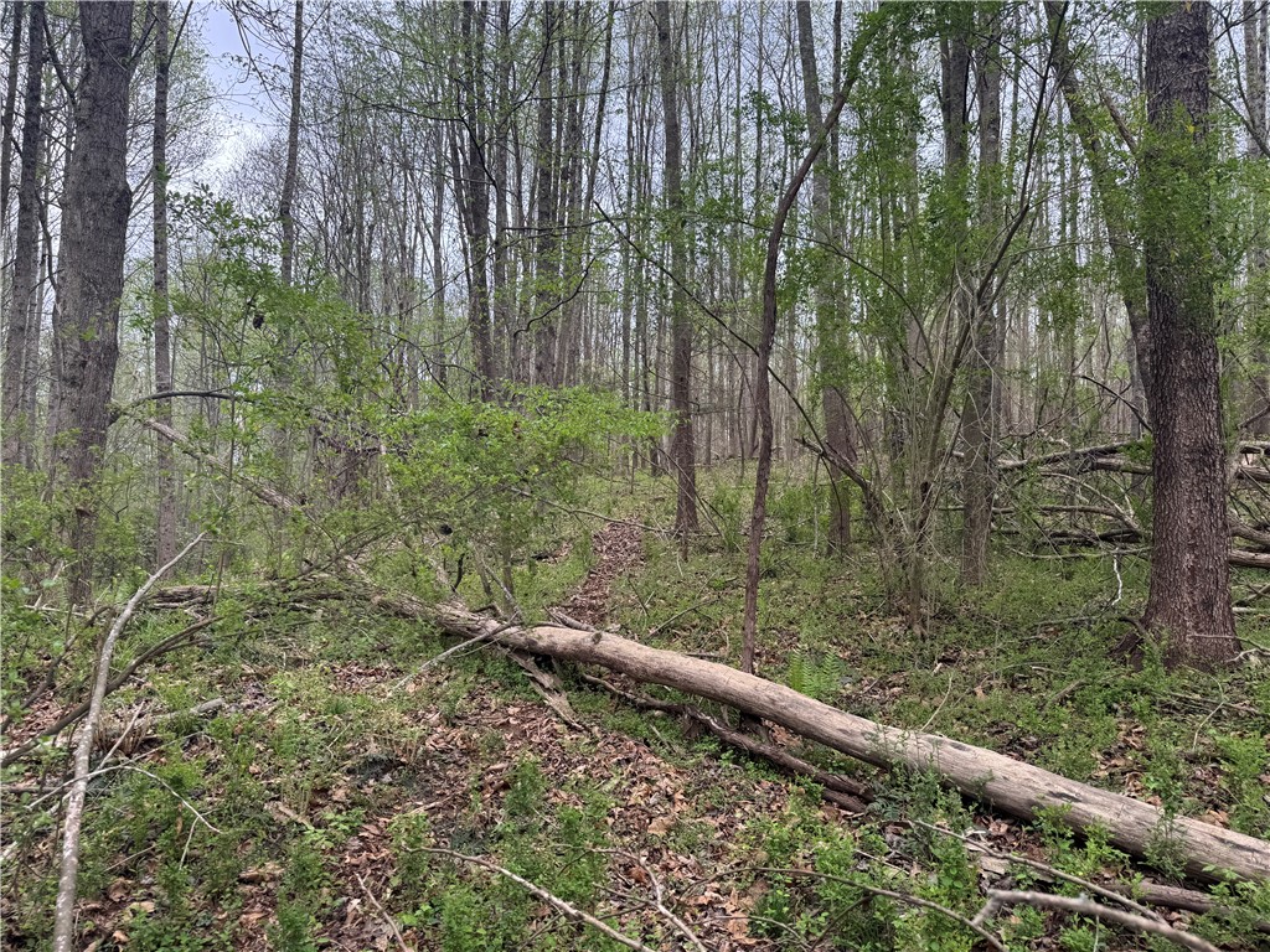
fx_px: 881
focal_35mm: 24
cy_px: 476
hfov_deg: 71.6
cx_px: 635
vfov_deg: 56.8
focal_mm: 6.76
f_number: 1.78
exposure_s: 1/430
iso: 80
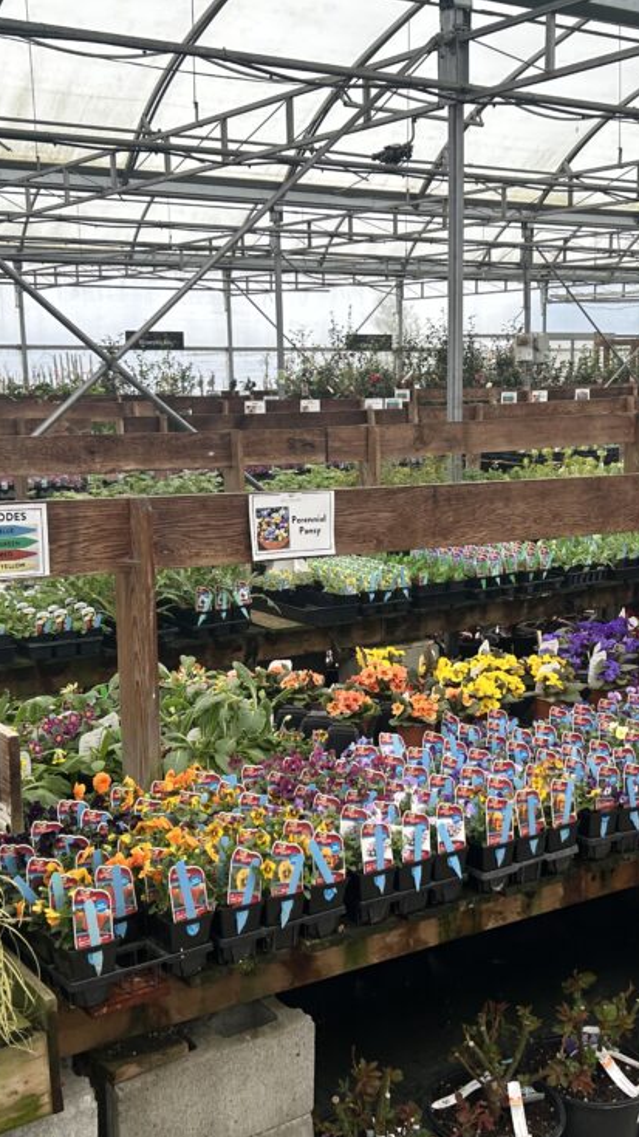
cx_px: 379
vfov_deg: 46.4
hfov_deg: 27.1
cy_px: 610
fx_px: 1325
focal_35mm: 44
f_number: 1.5
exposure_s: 1/441
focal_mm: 5.7
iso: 50
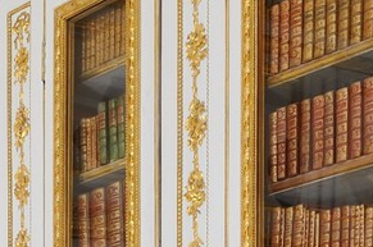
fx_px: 1593
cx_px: -315
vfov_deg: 7.9
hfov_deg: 12.2
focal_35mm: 154
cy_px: 680
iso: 200
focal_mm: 28
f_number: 10
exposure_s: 20
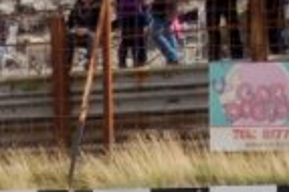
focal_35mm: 268
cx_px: -34
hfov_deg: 7.6
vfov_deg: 5.0
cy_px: 362
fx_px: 2149
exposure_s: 1/1000
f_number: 4.8
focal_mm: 40
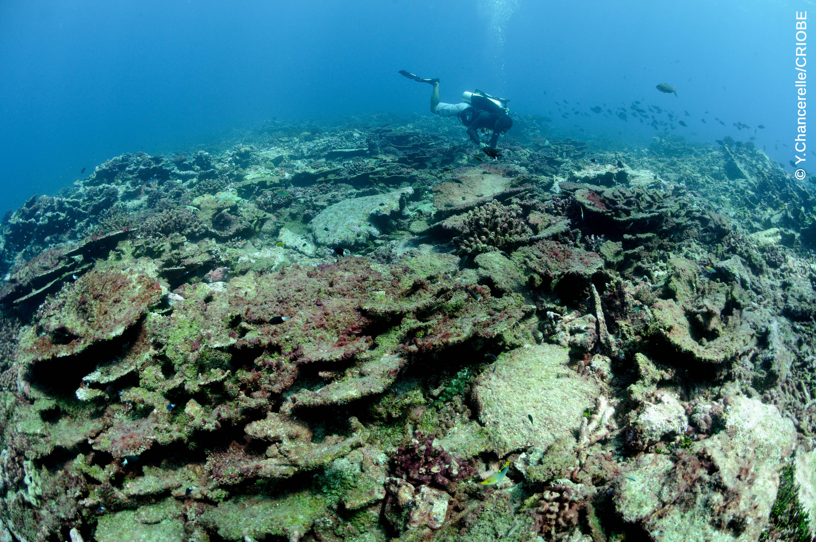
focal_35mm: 16
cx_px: 408
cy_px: 271
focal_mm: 10.5
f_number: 8
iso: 200
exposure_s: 1/80
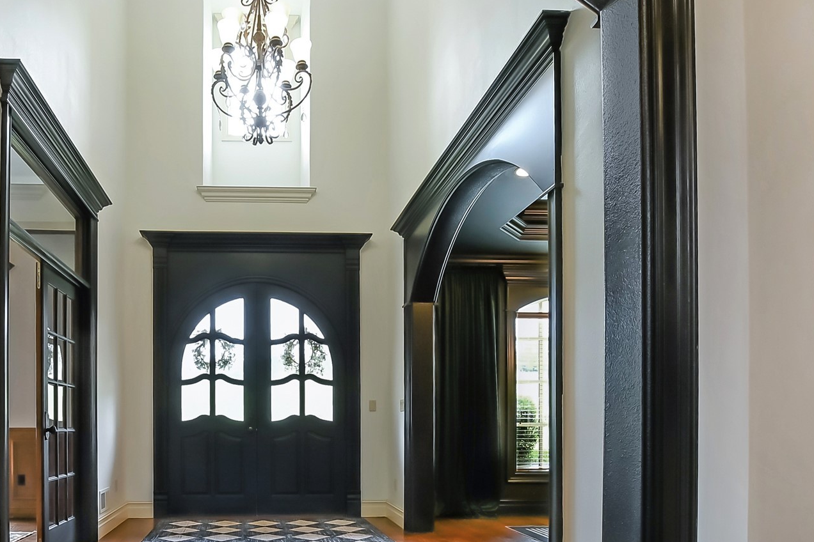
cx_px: 266
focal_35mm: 24
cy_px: 421
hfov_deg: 71.4
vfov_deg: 50.4
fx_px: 543
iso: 250
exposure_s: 1/13
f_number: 7.1
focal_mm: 10
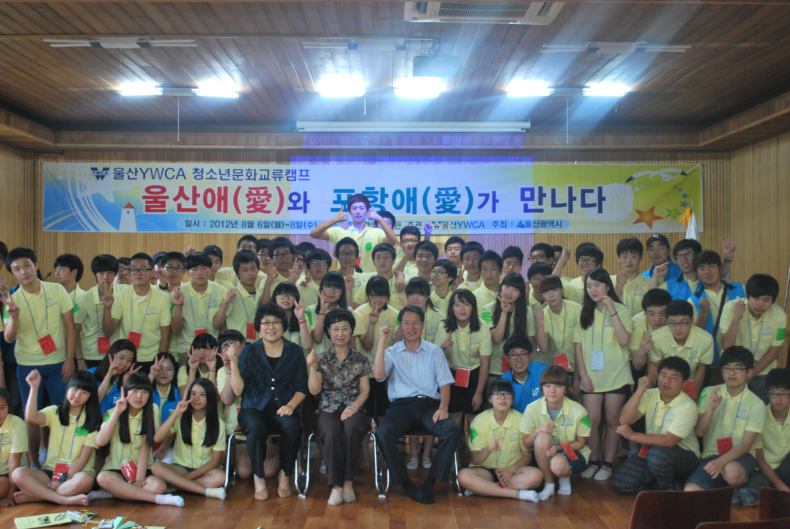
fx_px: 857
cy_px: 264
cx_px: 395
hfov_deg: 49.5
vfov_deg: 34.3
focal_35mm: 39
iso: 560
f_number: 4.5
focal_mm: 26
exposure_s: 1/30
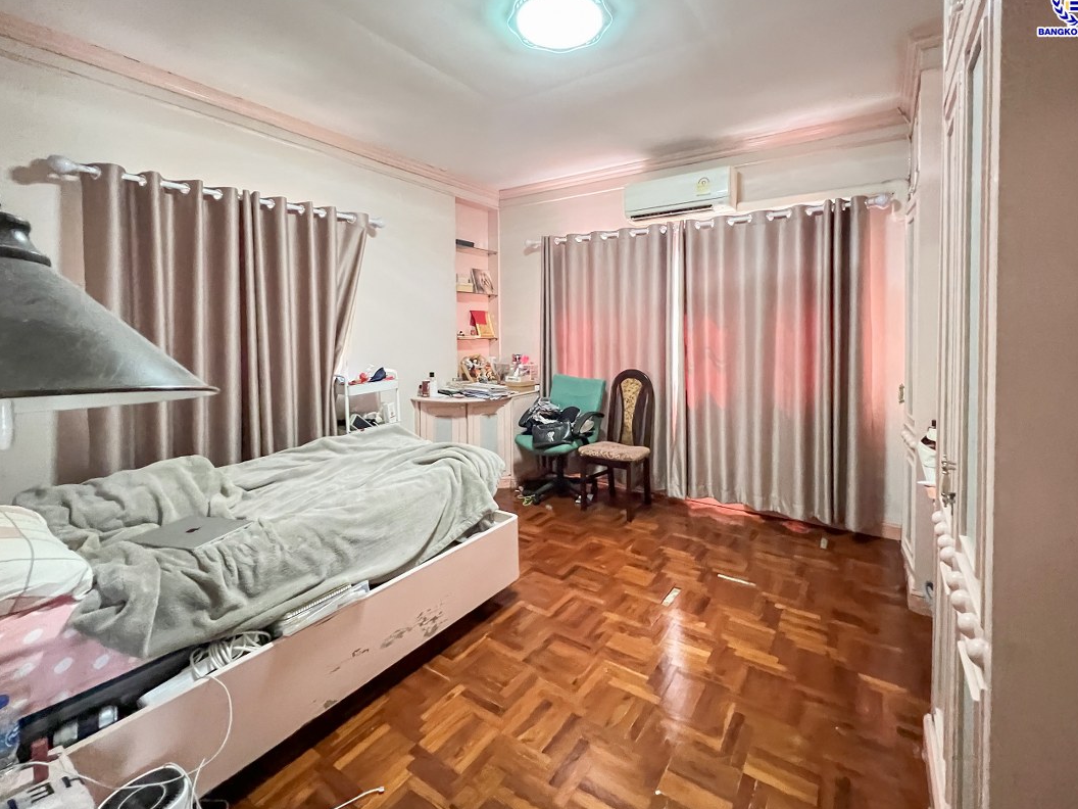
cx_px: 546
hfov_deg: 102.1
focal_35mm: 14
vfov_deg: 85.7
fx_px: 436
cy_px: 397
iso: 32
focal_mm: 1.57
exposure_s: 1/467
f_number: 1.8
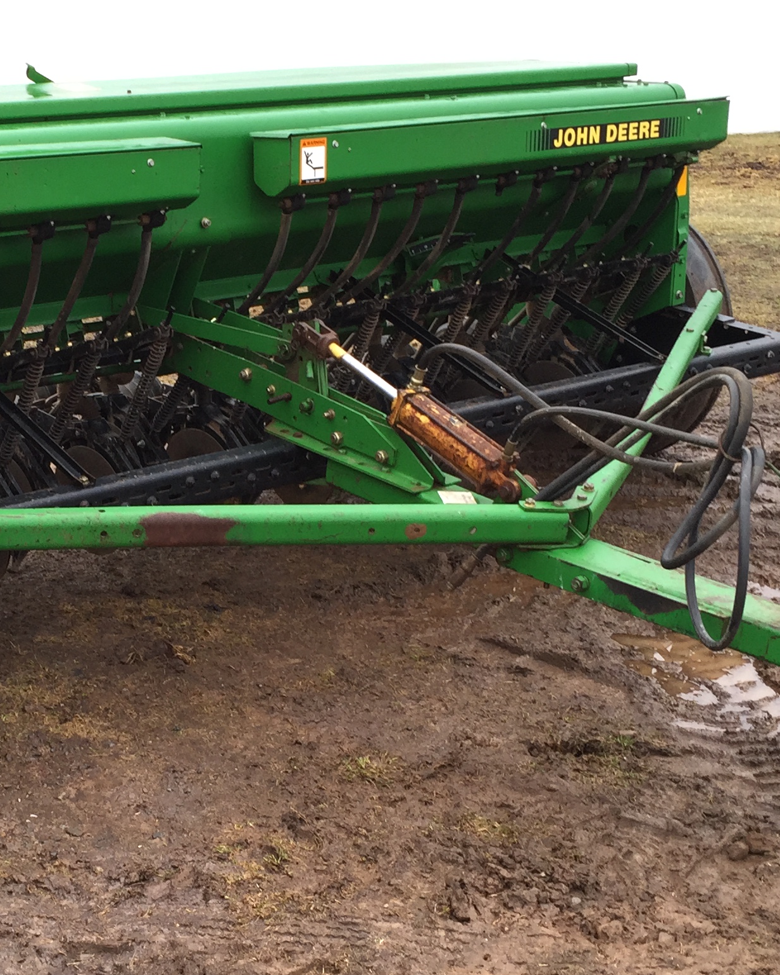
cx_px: 131
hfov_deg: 24.9
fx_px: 1731
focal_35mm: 60
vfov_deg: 31.4
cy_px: 566
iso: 32
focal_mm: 4.15
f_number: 2.2
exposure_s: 1/149
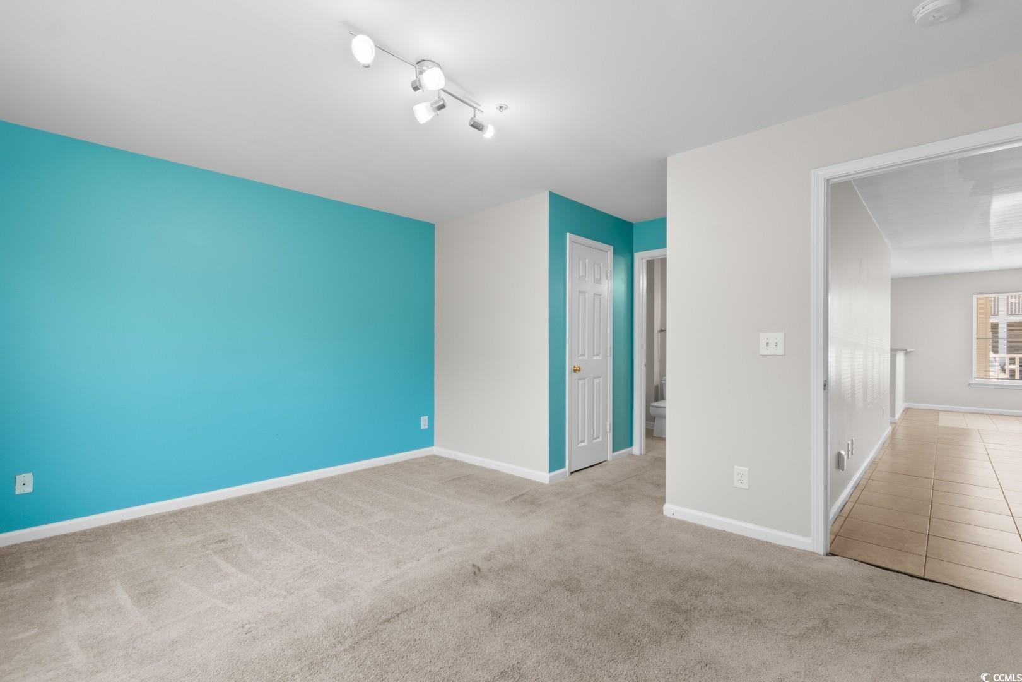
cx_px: 511
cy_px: 341
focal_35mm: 15
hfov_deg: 100.4
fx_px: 426
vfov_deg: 77.3
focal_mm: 10
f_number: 4.5
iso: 100
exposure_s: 1/3
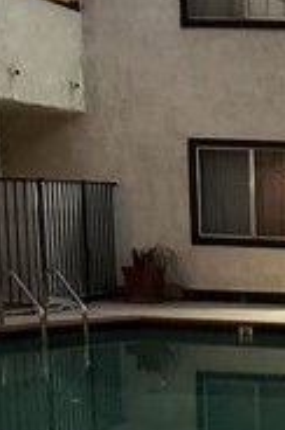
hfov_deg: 13.9
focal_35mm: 87
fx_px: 1037
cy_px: 393
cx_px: 514
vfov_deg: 22.8
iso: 1000
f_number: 1.78
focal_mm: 6.86
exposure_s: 1/30
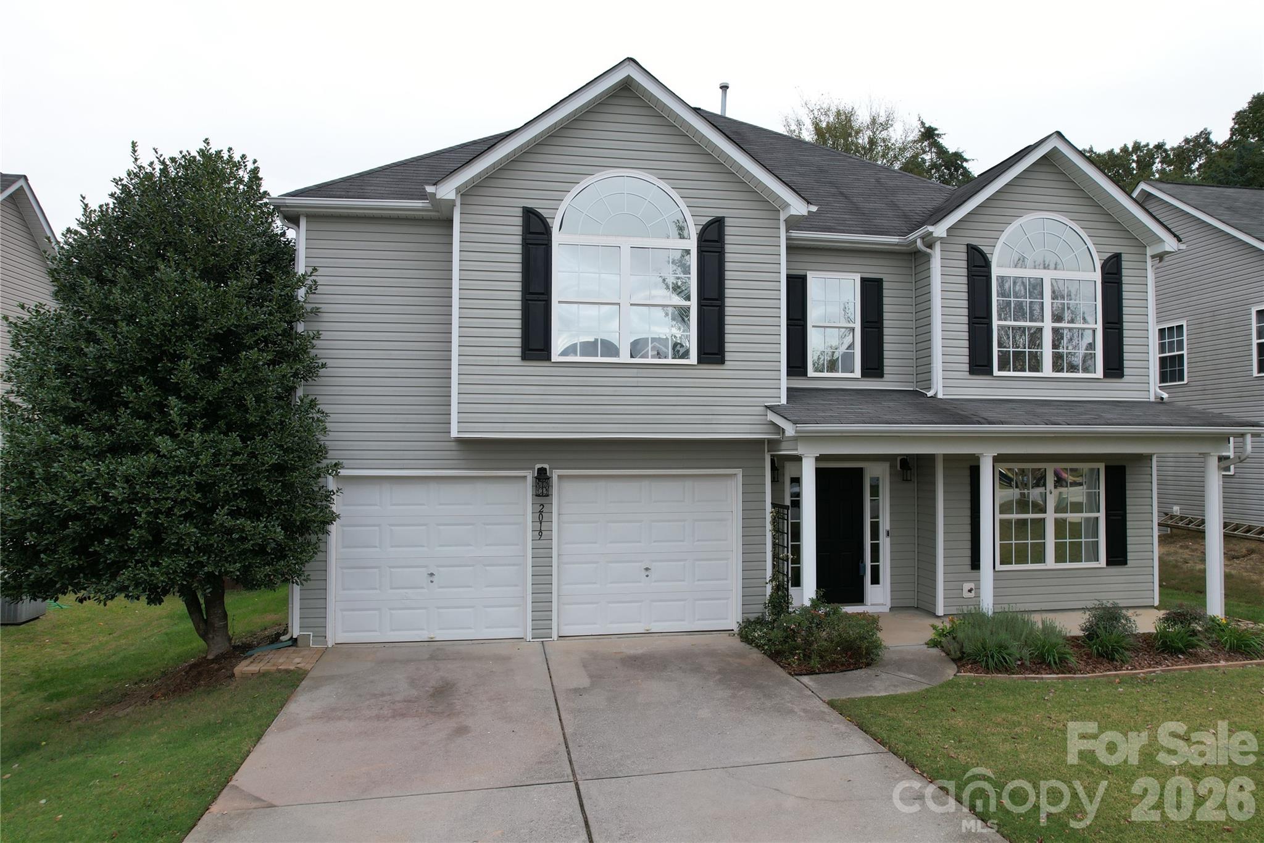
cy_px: 422
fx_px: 772
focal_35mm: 22
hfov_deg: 78.6
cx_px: 632
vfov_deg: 57.2
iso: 100
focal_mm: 8.38
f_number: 2.8
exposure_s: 1/90
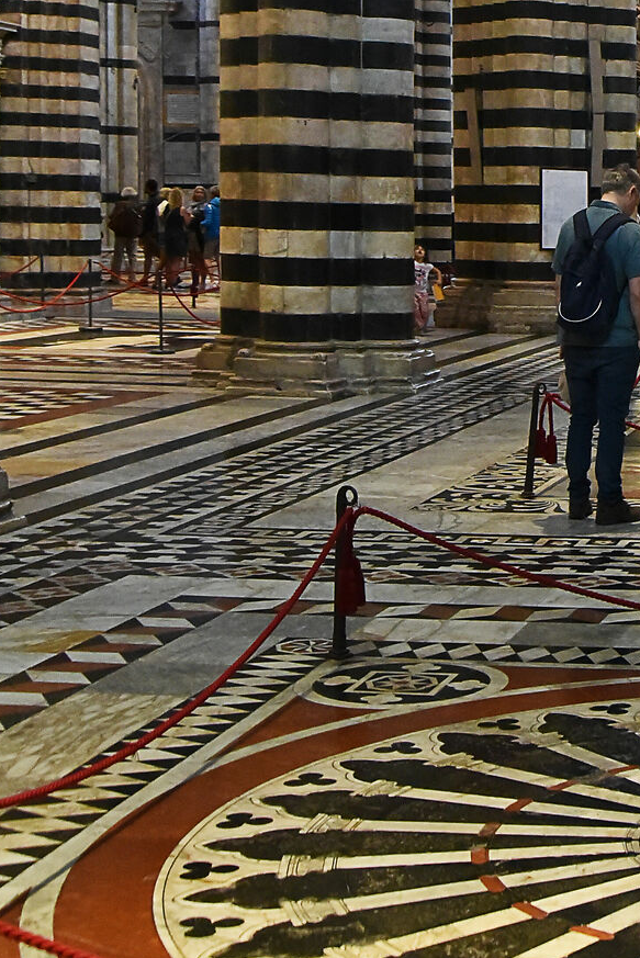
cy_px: -109
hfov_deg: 18.9
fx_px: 1758
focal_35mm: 66
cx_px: 873
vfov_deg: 27.7
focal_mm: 24
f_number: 5
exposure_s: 1/60
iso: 6400
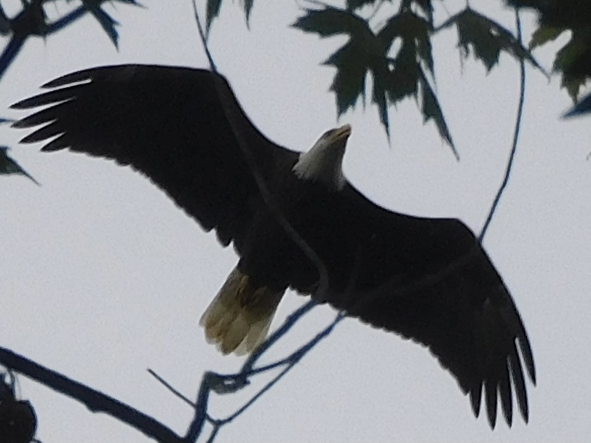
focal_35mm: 180
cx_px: 296
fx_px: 3073
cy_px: 222
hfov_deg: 11.0
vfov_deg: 8.2
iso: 125
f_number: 5.3
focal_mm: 32.2
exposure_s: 1/640
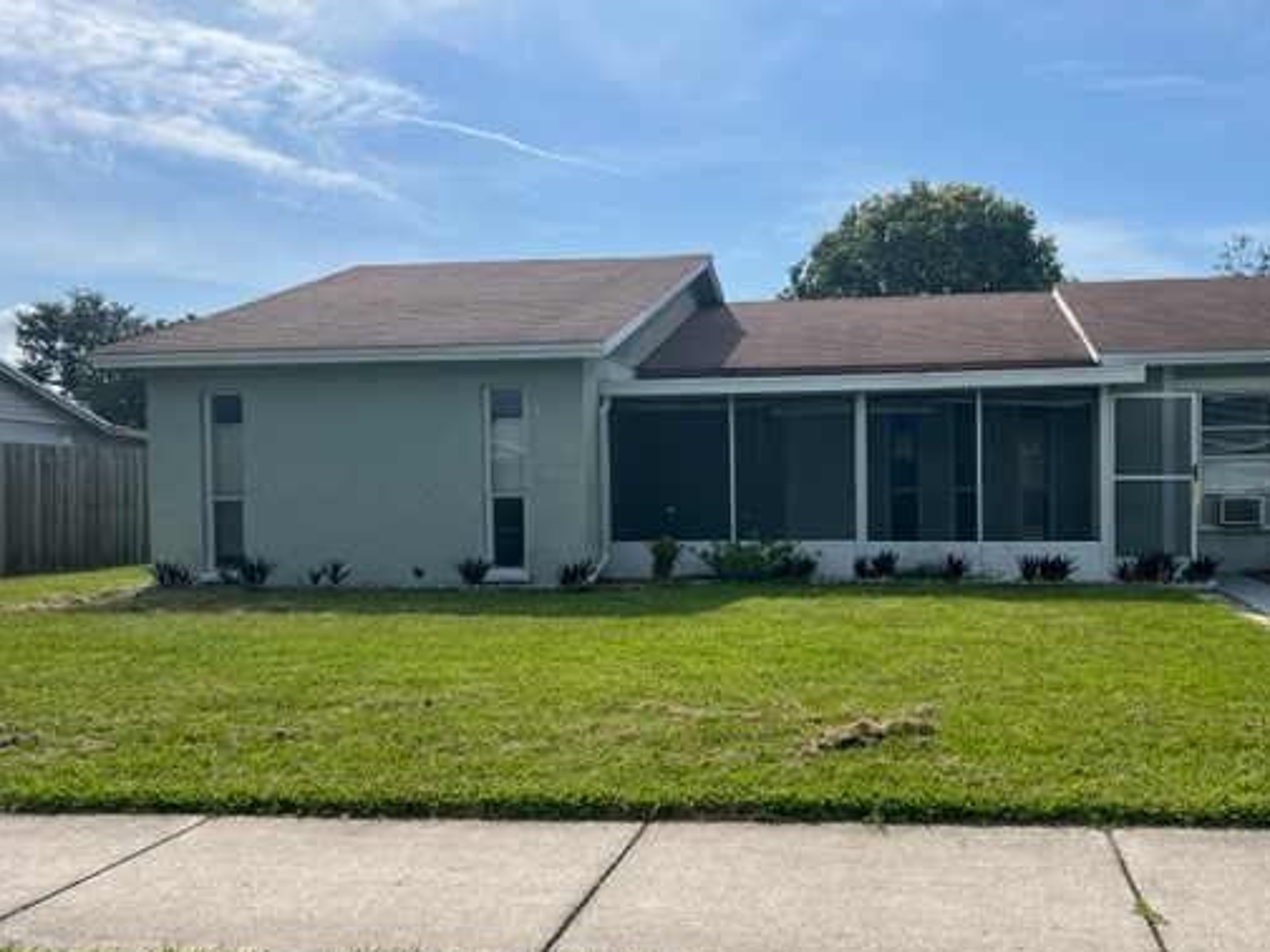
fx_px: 1211
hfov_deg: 55.0
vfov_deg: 42.9
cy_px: 524
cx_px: 761
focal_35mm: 33
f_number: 1.5
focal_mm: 5.7
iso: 50
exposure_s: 1/6211
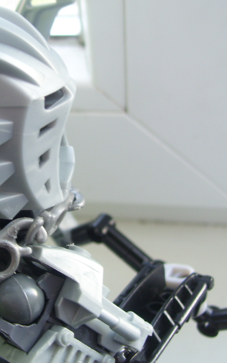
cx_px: 45
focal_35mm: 53
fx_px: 525
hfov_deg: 24.0
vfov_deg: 38.2
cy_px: 180
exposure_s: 1/30
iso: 80
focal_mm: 6
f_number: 2.7
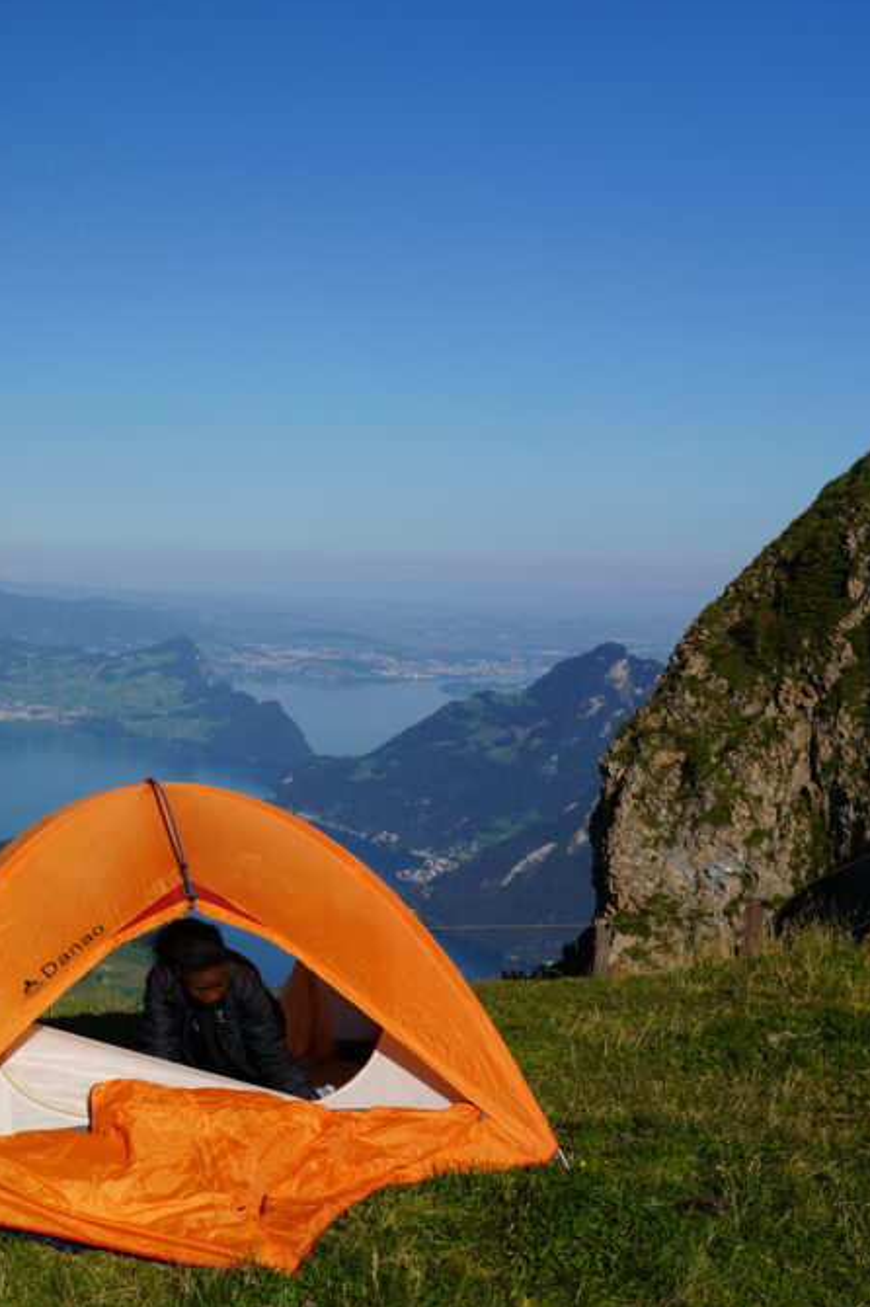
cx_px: 12
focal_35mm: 52
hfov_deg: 24.8
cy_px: 654
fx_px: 1887
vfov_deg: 38.2
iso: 100
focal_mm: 34
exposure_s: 1/200
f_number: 10
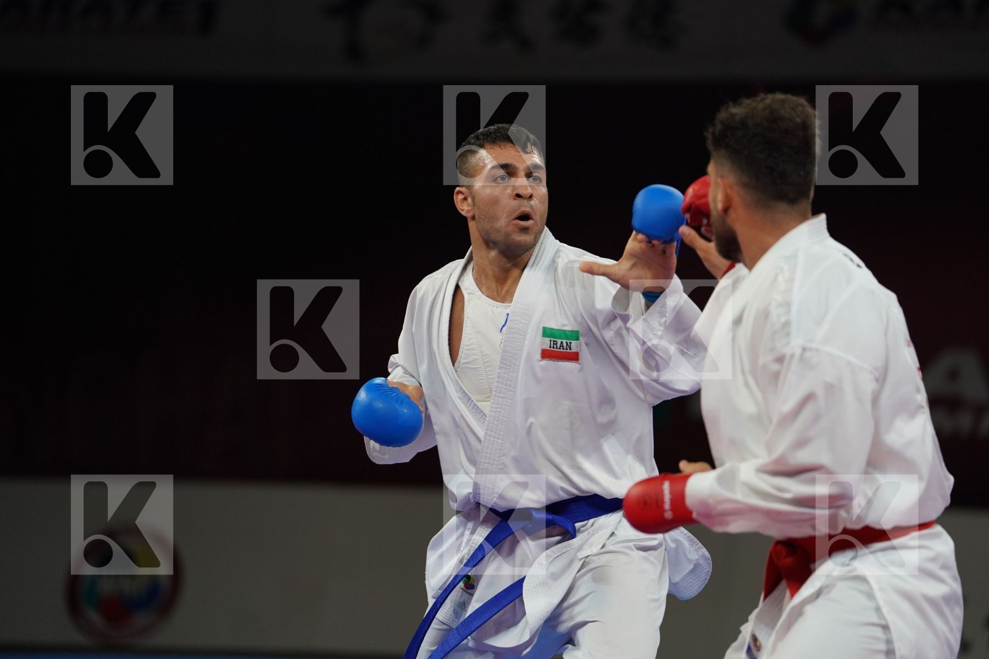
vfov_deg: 6.9
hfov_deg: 10.4
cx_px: 494
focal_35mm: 198
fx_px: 5439
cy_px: 330
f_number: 2.8
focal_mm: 198
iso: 1250
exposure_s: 1/1000
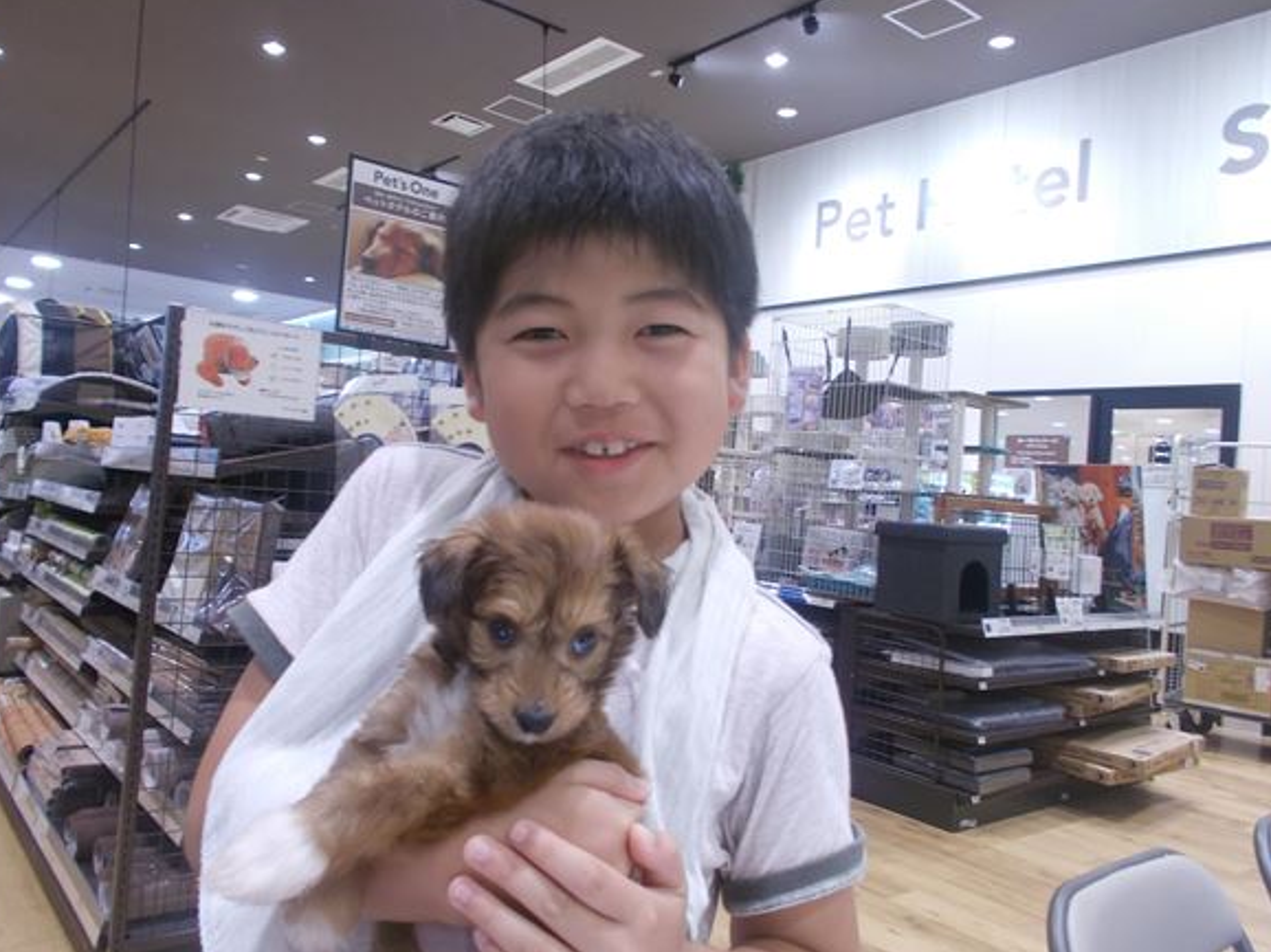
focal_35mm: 27
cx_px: 631
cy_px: 468
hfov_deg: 65.3
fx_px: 991
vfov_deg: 51.3
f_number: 3.2
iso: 180
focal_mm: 4.6
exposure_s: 1/25
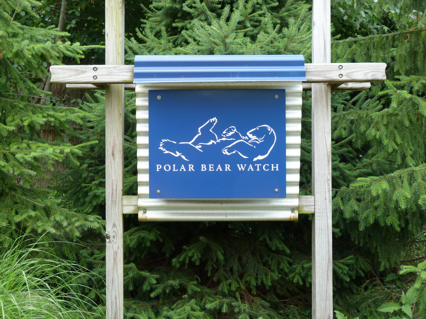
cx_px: 213
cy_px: 160
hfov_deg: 35.5
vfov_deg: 27.0
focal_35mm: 54
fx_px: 665
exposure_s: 1/80
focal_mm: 9.7
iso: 80
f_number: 3.2
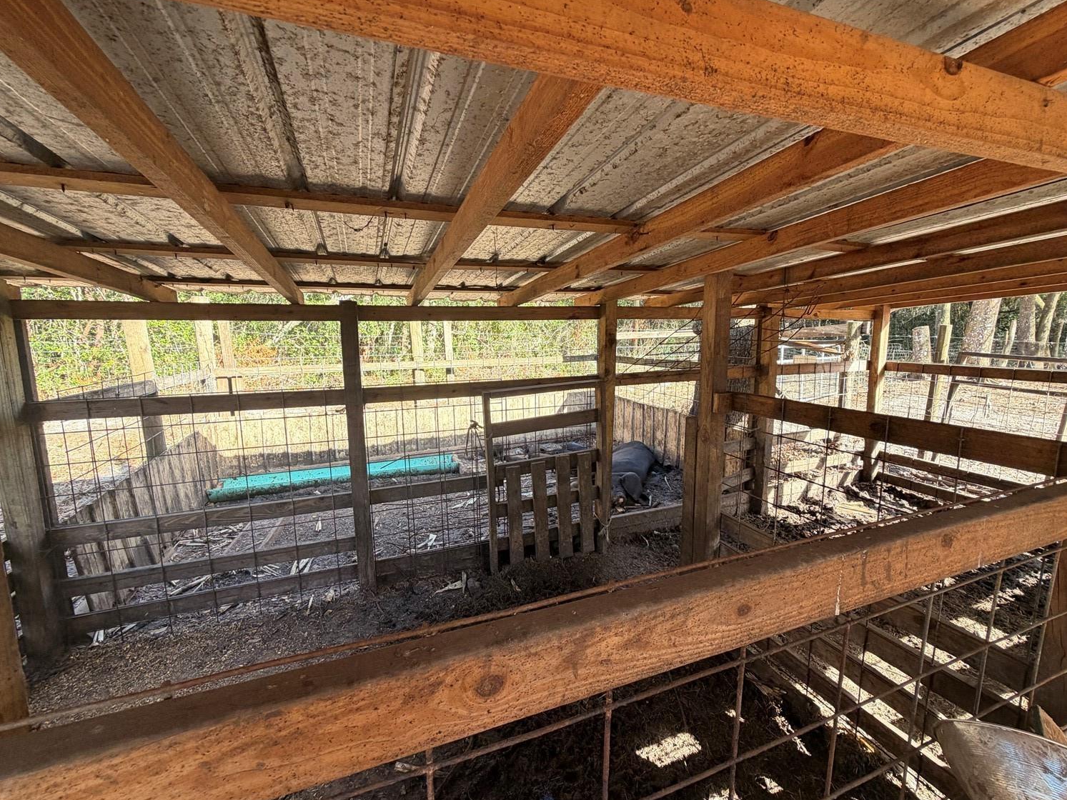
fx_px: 462
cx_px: 549
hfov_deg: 98.1
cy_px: 398
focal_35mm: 15
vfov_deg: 81.8
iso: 64
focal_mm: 2.22
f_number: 2.2
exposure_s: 1/121
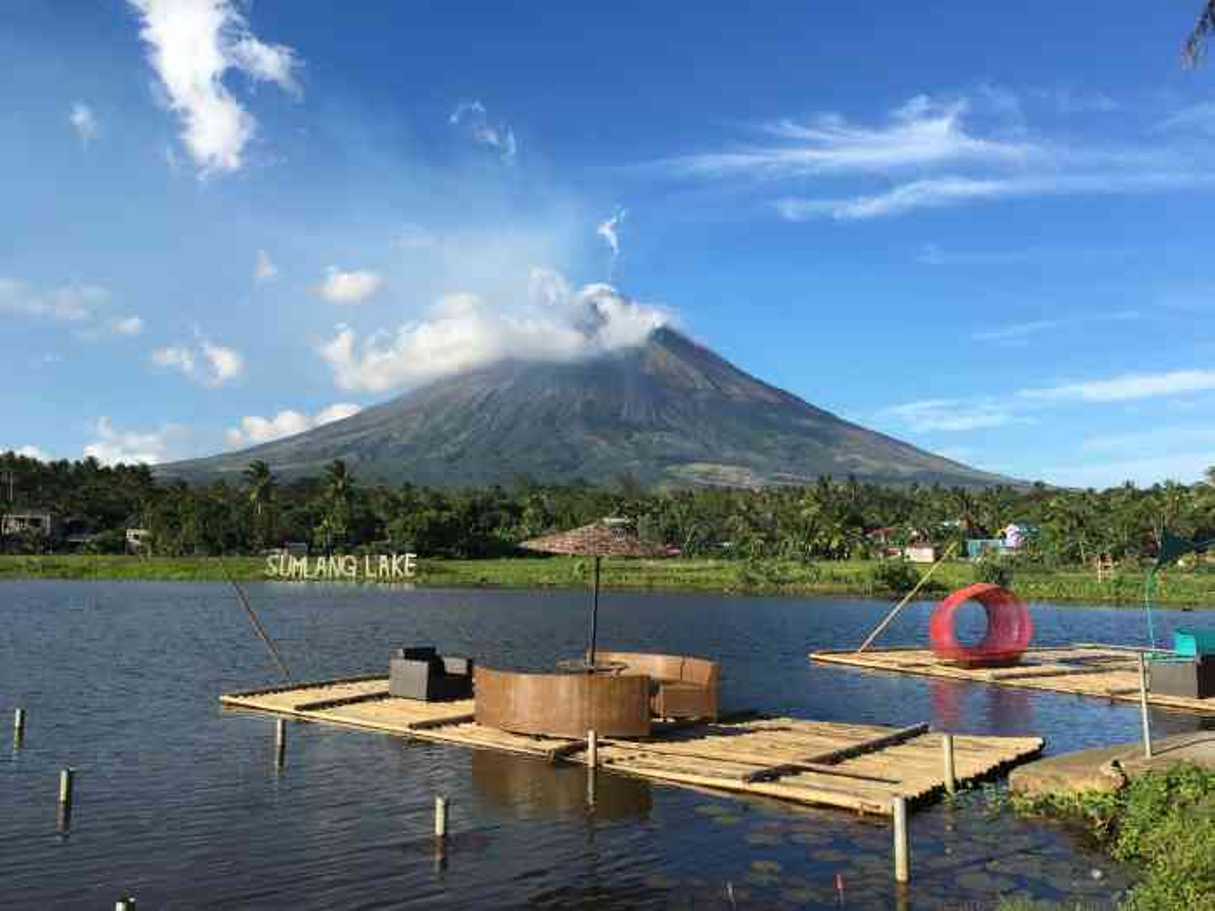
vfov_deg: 48.2
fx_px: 1018
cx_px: 608
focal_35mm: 29
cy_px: 456
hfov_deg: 61.7
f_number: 2.2
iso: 25
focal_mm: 4.15
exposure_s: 1/1250
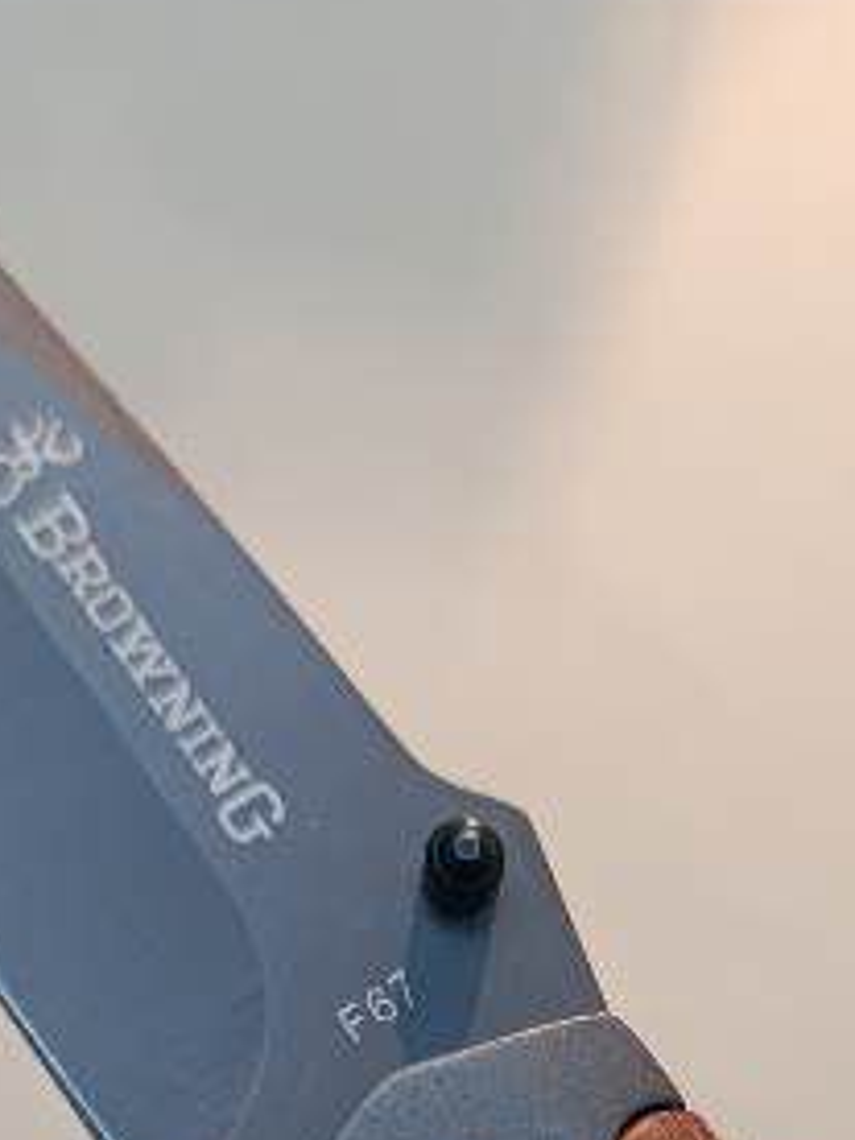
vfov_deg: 25.2
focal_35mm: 68
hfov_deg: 21.5
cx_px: 568
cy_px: 1423
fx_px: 2239
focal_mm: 6.14
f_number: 1.6
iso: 1250
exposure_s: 1/33.3
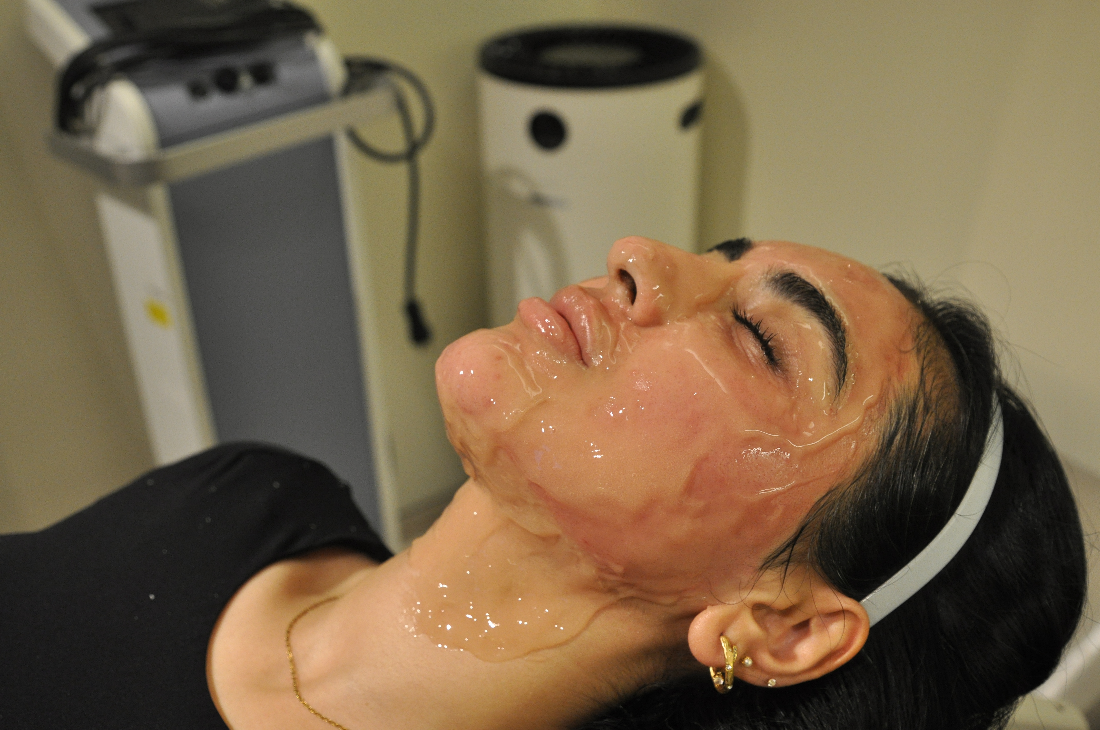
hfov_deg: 53.2
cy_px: 365
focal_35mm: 36
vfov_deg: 36.8
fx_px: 1099
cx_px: 550
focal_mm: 24
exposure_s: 1/125
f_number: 4
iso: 800
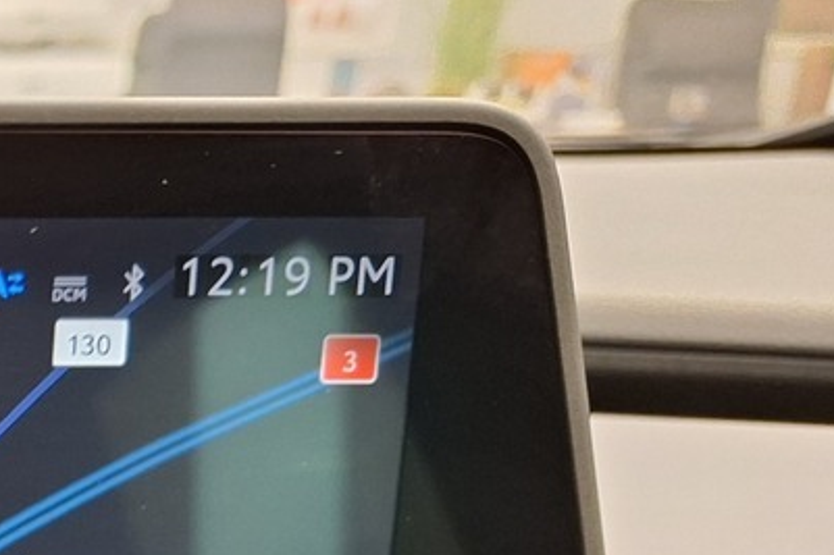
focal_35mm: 86
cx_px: -651
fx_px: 1991
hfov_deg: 18.6
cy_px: 1085
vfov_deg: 13.7
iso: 500
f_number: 1.8
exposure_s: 1/20
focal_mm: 5.54
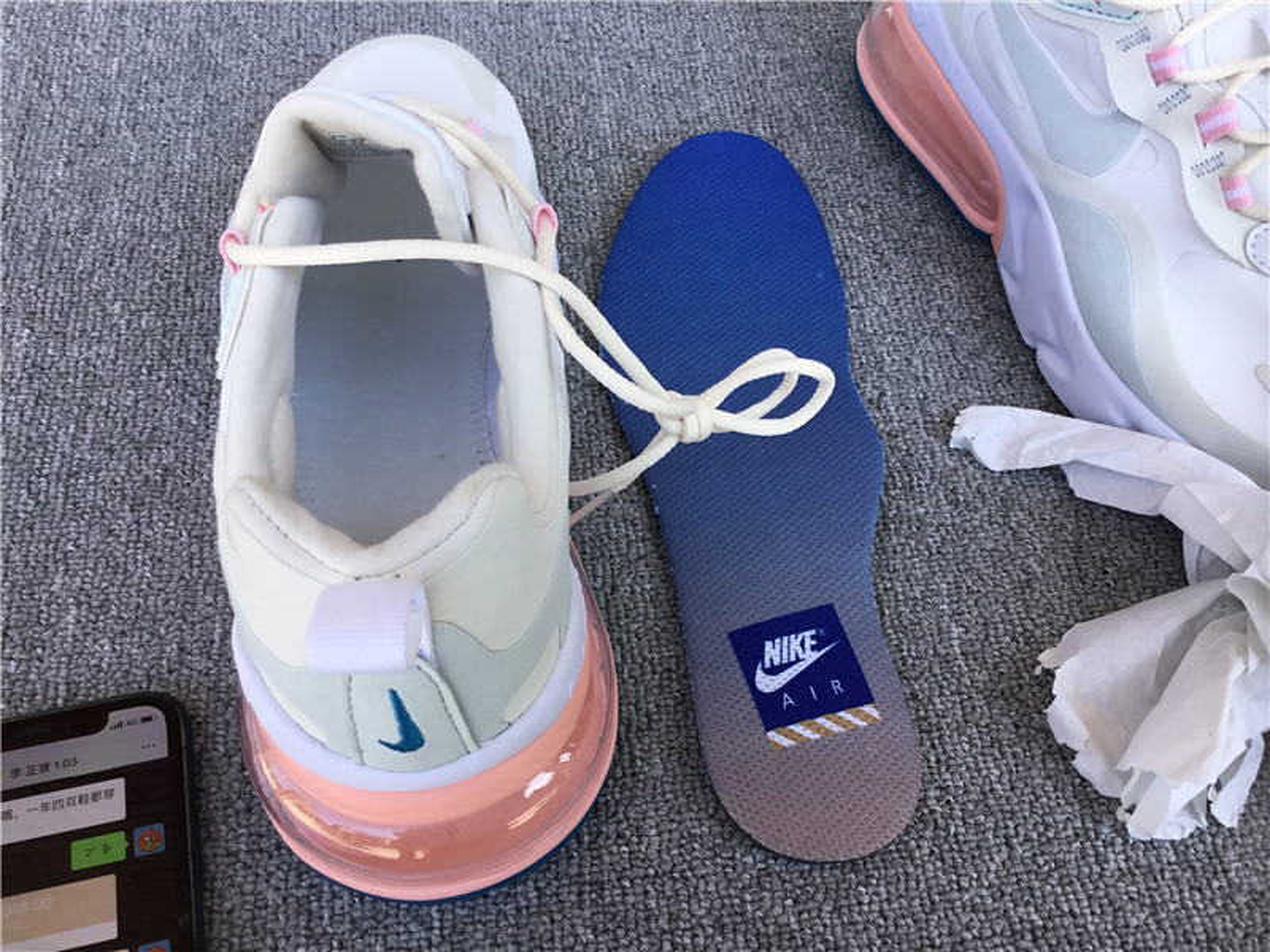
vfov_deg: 45.4
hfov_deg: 58.4
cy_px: 476
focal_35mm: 31
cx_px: 635
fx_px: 1137
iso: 25
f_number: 2.4
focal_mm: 3.3
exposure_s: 1/223
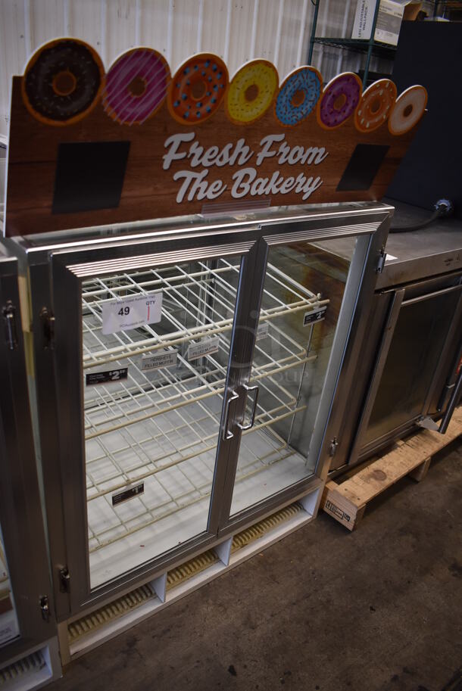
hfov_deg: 48.0
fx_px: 519
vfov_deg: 67.3
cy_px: 346
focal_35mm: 27
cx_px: 231
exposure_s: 1/125
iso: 800
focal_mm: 18
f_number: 3.5
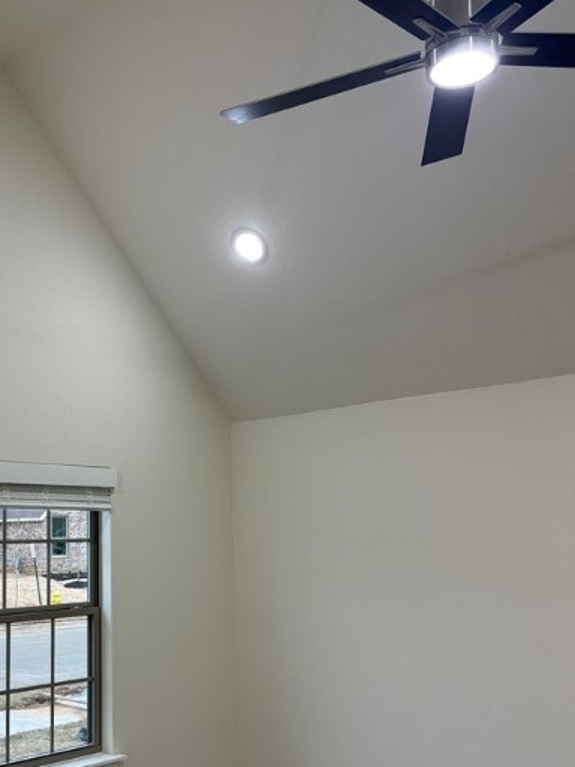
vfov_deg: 47.3
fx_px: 864
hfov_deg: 36.1
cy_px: 488
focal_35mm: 39
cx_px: 153
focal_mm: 5.96
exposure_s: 1/120
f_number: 1.6
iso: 100
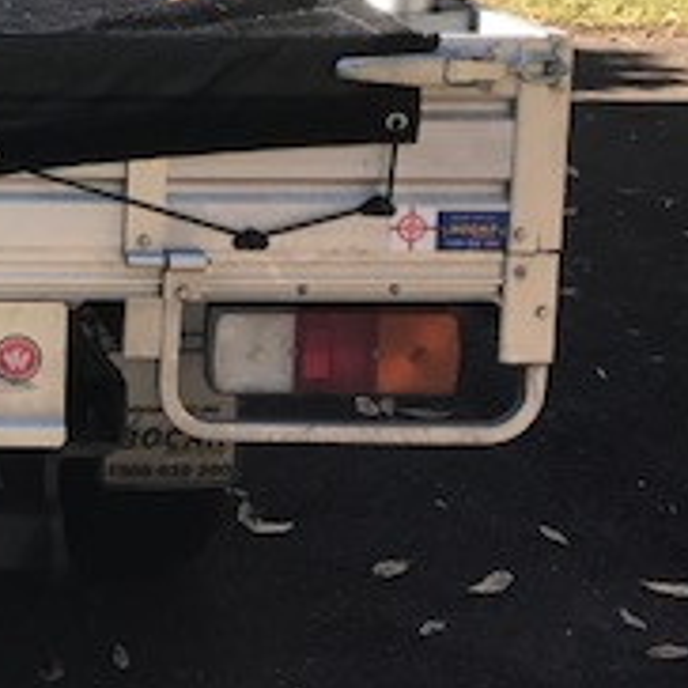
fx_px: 1956
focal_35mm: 87
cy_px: 30
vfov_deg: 19.5
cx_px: -359
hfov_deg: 17.8
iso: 20
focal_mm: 3.99
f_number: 1.8
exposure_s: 1/413
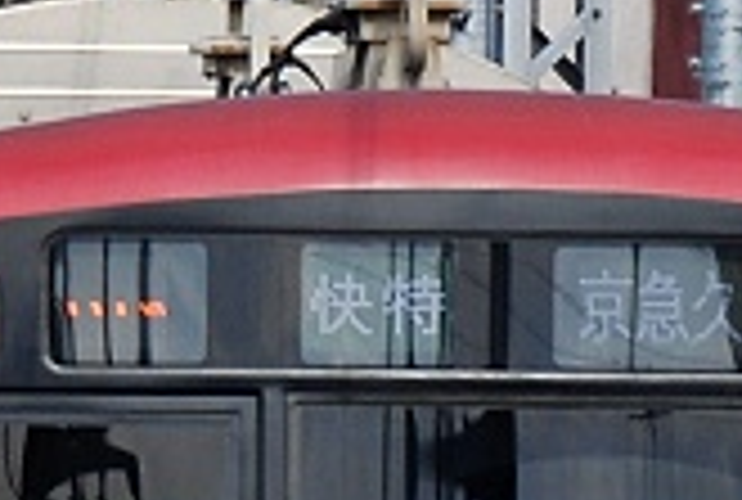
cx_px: -360
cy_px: 894
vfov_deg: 1.2
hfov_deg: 1.8
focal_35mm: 1124
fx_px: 23239
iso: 200
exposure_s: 1/500
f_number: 4.8
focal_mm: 155
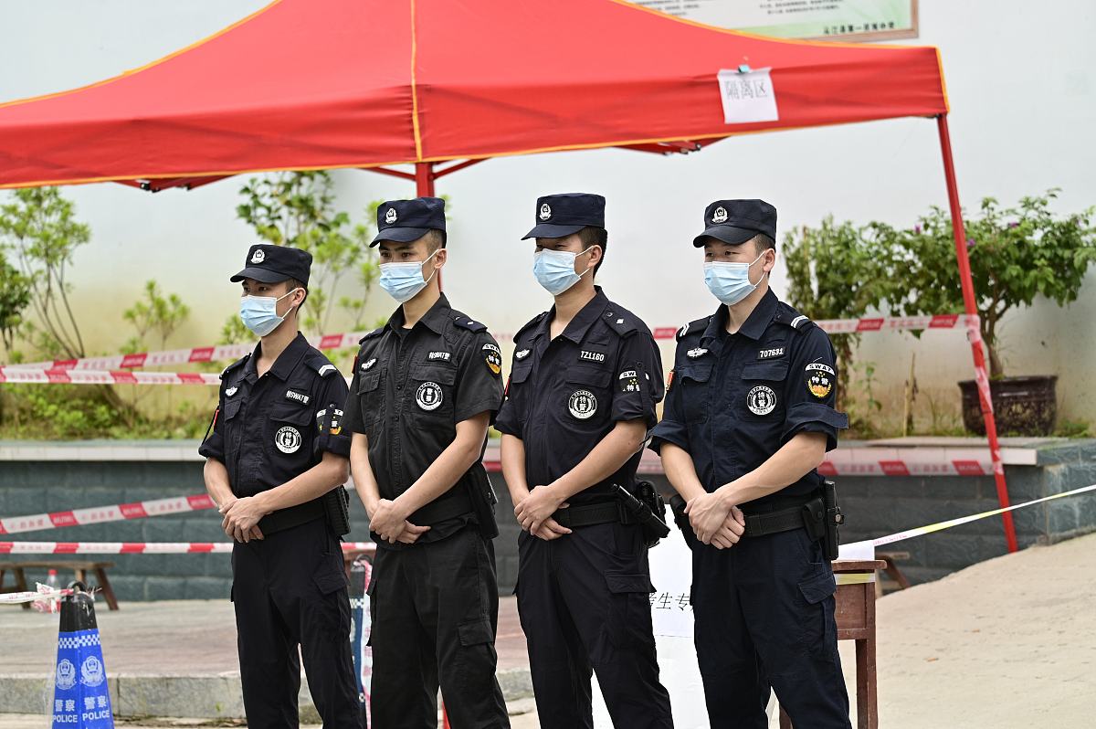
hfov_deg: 13.7
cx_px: 548
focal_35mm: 150
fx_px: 4563
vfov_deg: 9.1
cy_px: 364
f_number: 5
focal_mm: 150
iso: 320
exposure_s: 1/200
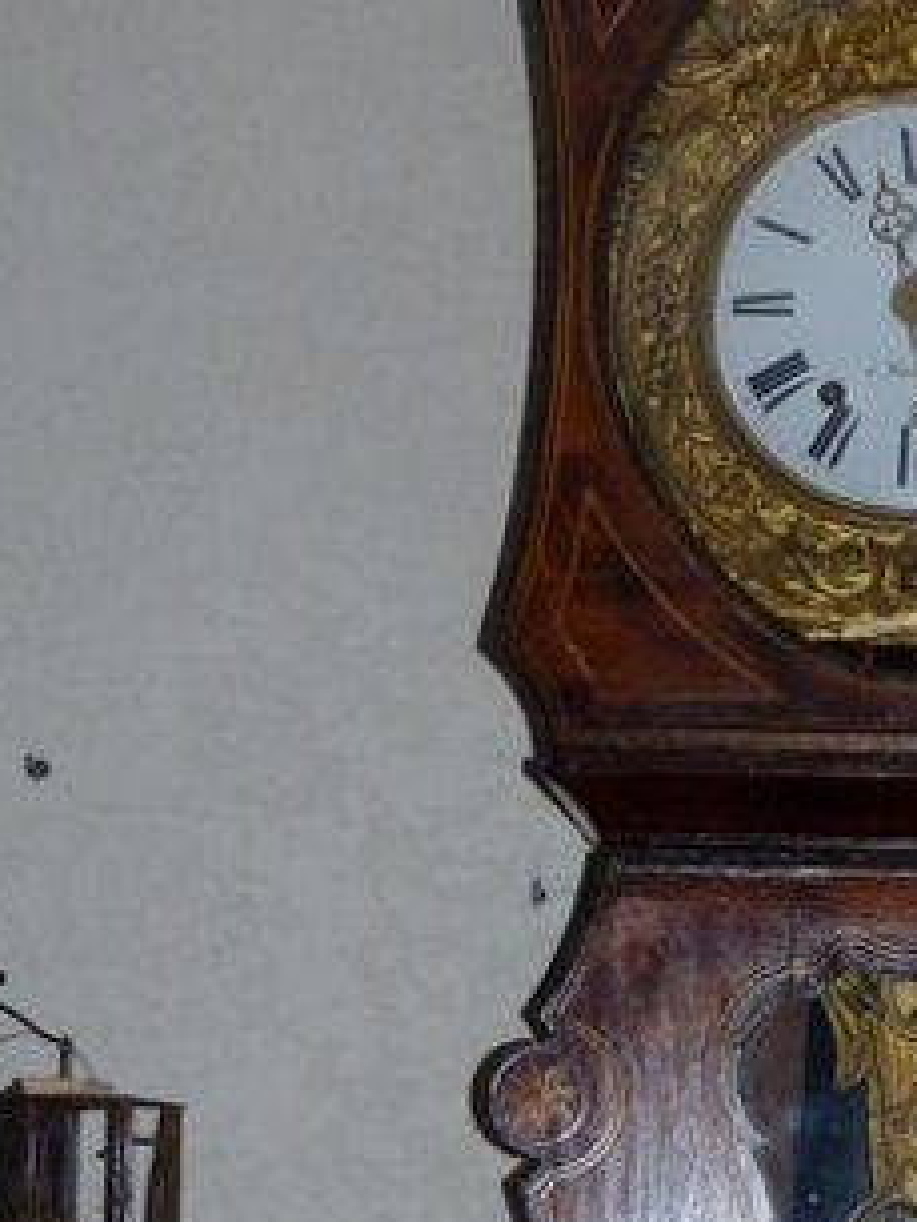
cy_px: 1154
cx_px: 813
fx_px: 3106
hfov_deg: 16.6
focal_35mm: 88
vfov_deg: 21.6
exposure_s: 1/60
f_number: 3.2
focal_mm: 7.6
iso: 200
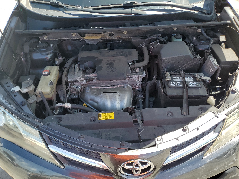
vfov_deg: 53.1
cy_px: 90
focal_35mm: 26
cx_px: 120
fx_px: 180
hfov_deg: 67.3
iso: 50
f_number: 1.5
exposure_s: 1/909
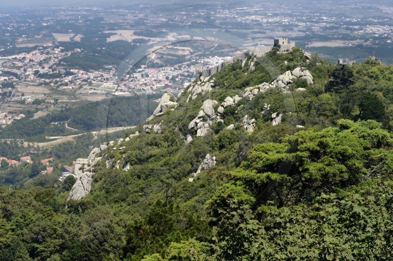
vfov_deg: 19.4
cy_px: 130
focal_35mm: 70
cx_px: 196
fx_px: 764
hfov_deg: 28.9
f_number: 10
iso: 200
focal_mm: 70
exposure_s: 1/320
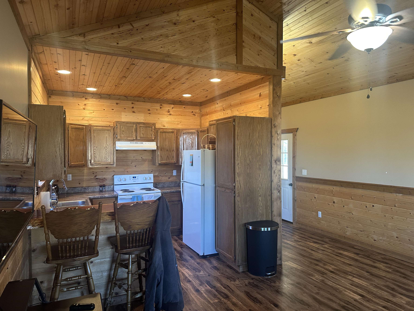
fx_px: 287
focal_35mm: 24
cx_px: 207
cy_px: 156
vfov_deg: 56.8
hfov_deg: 71.6
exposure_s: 1/60
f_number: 1.78
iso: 250
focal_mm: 6.86
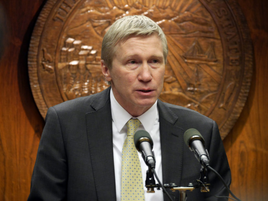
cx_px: 134
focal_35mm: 240
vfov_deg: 6.2
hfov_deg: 8.2
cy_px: 100
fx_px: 1859
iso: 1600
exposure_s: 1/100
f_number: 5.5
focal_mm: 120
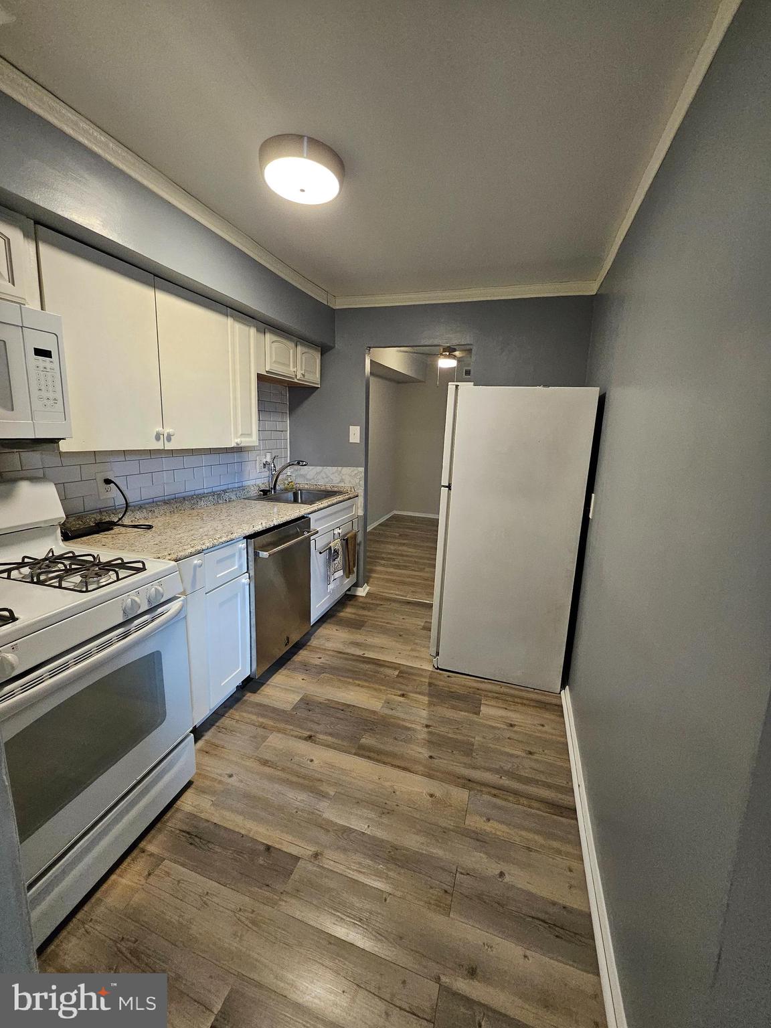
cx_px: 386
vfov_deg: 106.2
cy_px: 514
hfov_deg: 89.9
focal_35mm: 13
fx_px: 386
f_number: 2.2
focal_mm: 1.74
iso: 320
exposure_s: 1/60
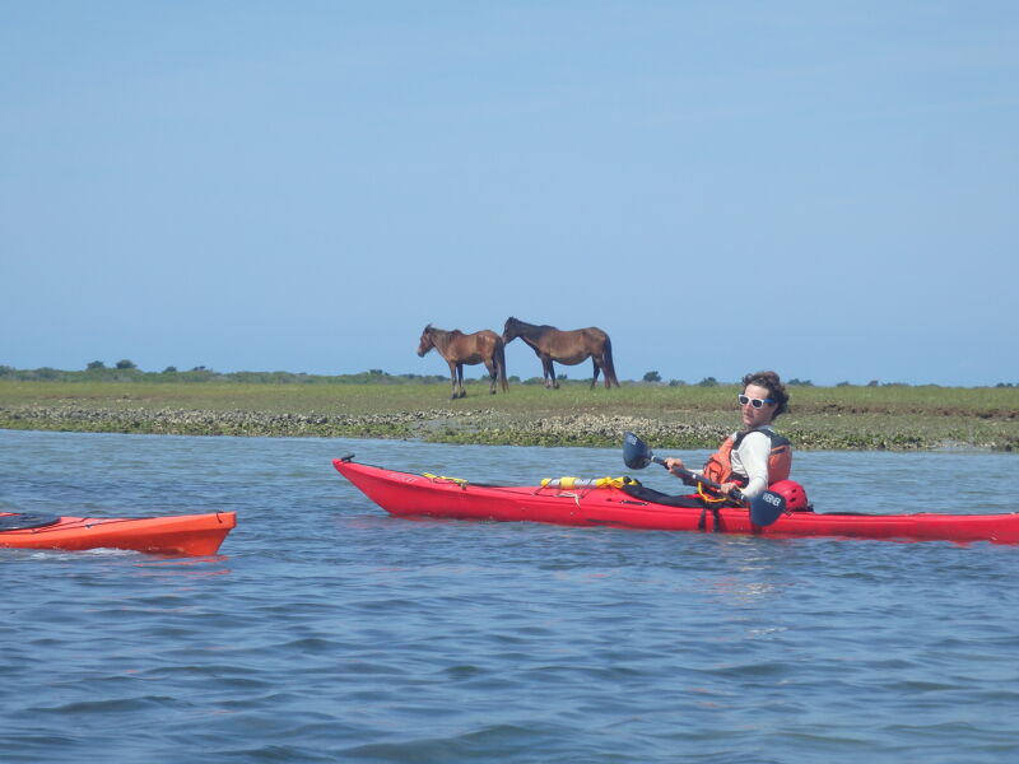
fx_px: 4121
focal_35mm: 140
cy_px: 382
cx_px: 510
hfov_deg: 14.1
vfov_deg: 10.6
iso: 125
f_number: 5.9
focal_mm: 25
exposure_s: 1/500
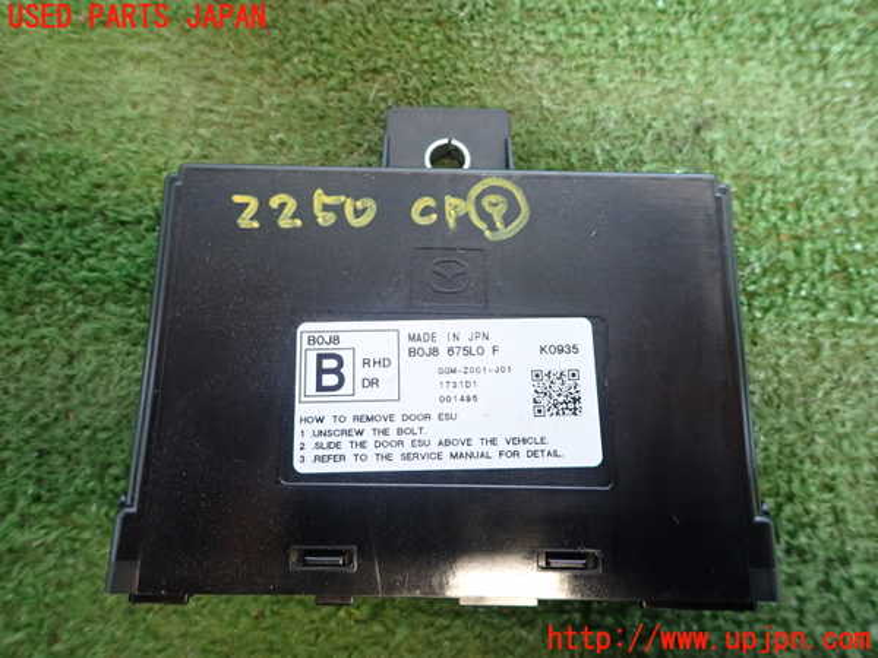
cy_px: 329
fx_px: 634
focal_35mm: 25
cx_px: 439
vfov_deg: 54.9
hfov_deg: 69.4
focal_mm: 4.5
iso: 320
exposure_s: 1/30
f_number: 2
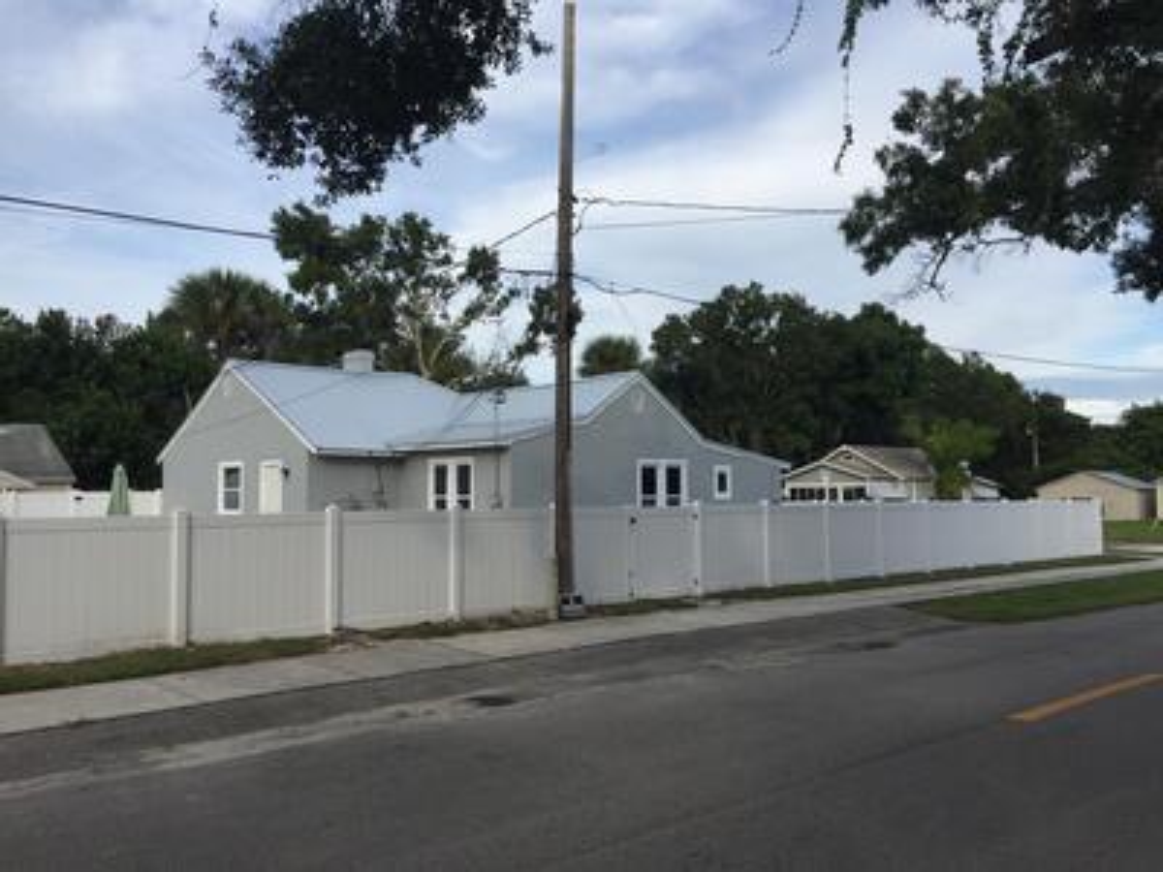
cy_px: 436
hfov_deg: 61.7
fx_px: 974
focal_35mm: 29
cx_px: 582
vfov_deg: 48.2
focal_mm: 4.15
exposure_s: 1/1199
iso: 32
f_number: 2.2
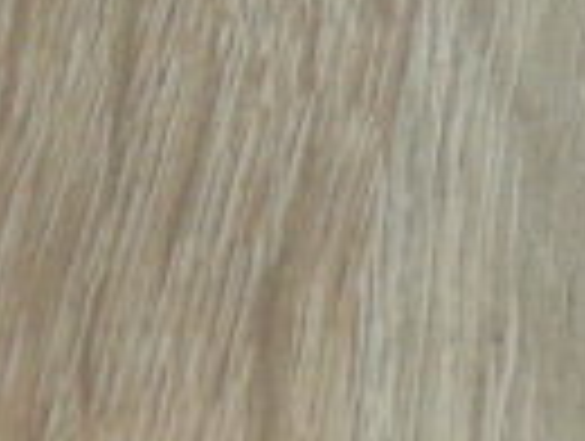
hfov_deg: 13.2
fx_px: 2032
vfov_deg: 12.3
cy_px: 54
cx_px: 1314
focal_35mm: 120
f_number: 2.8
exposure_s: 1/125
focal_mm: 4.5
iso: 200
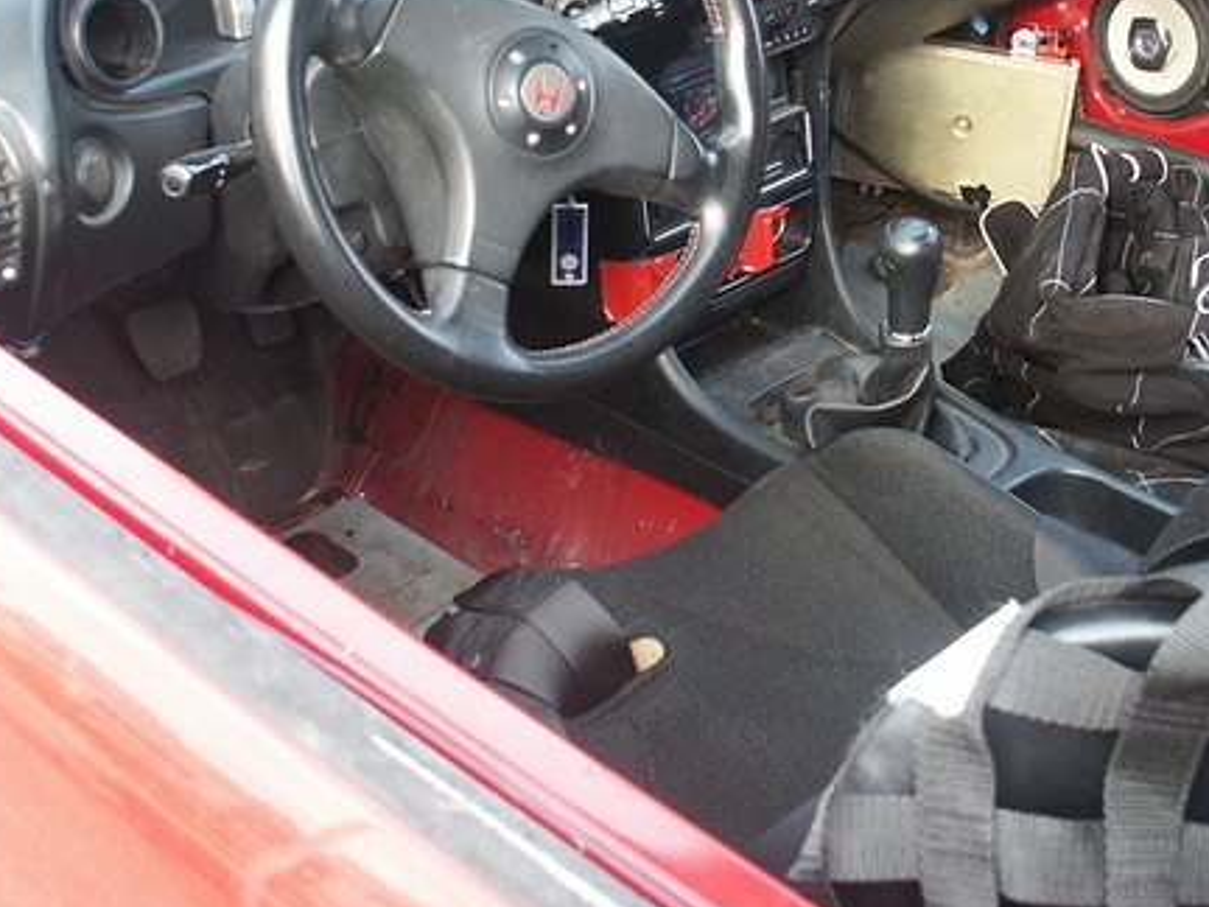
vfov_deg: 22.9
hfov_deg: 30.5
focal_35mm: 63
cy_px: 146
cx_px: 812
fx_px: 2200
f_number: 3.5
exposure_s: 1/45
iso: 100
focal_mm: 8.94
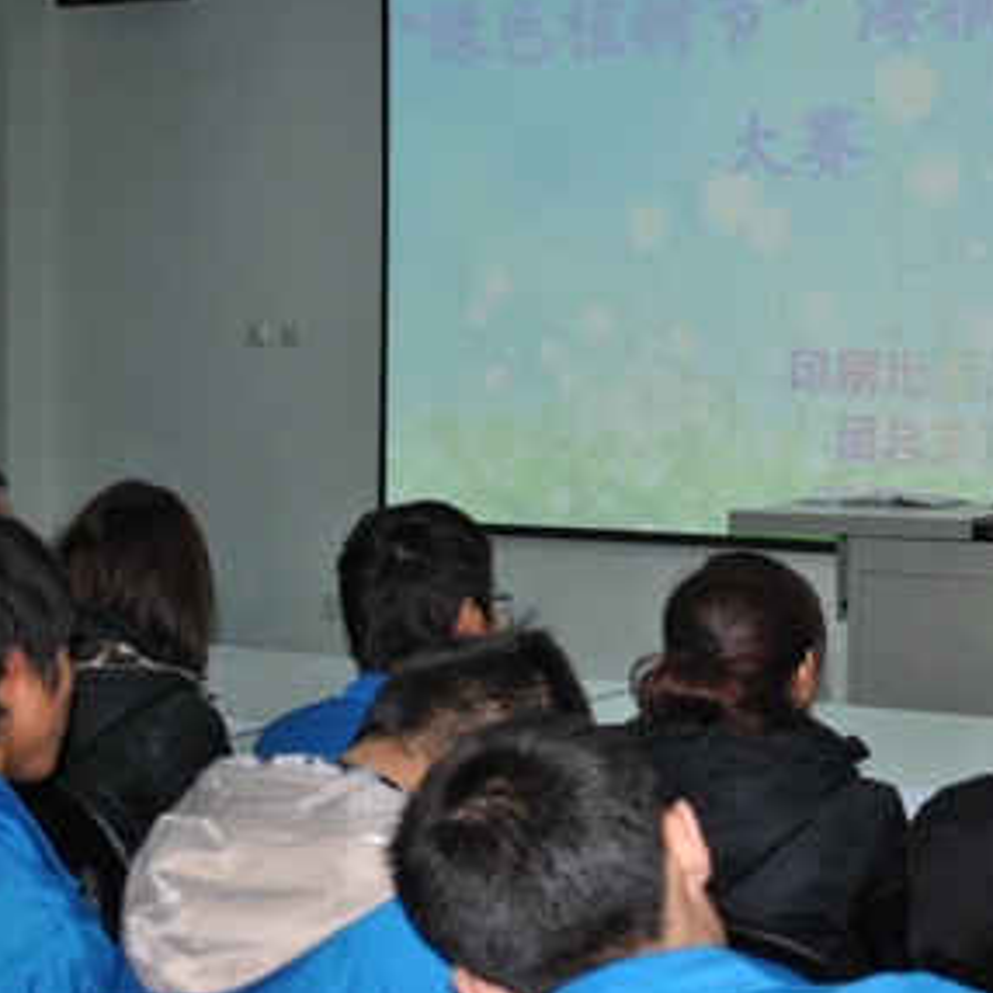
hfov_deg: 22.3
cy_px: 446
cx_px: 701
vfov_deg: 22.5
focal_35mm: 77
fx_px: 2499
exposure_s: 1/60
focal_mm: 32
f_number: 4.8
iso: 200
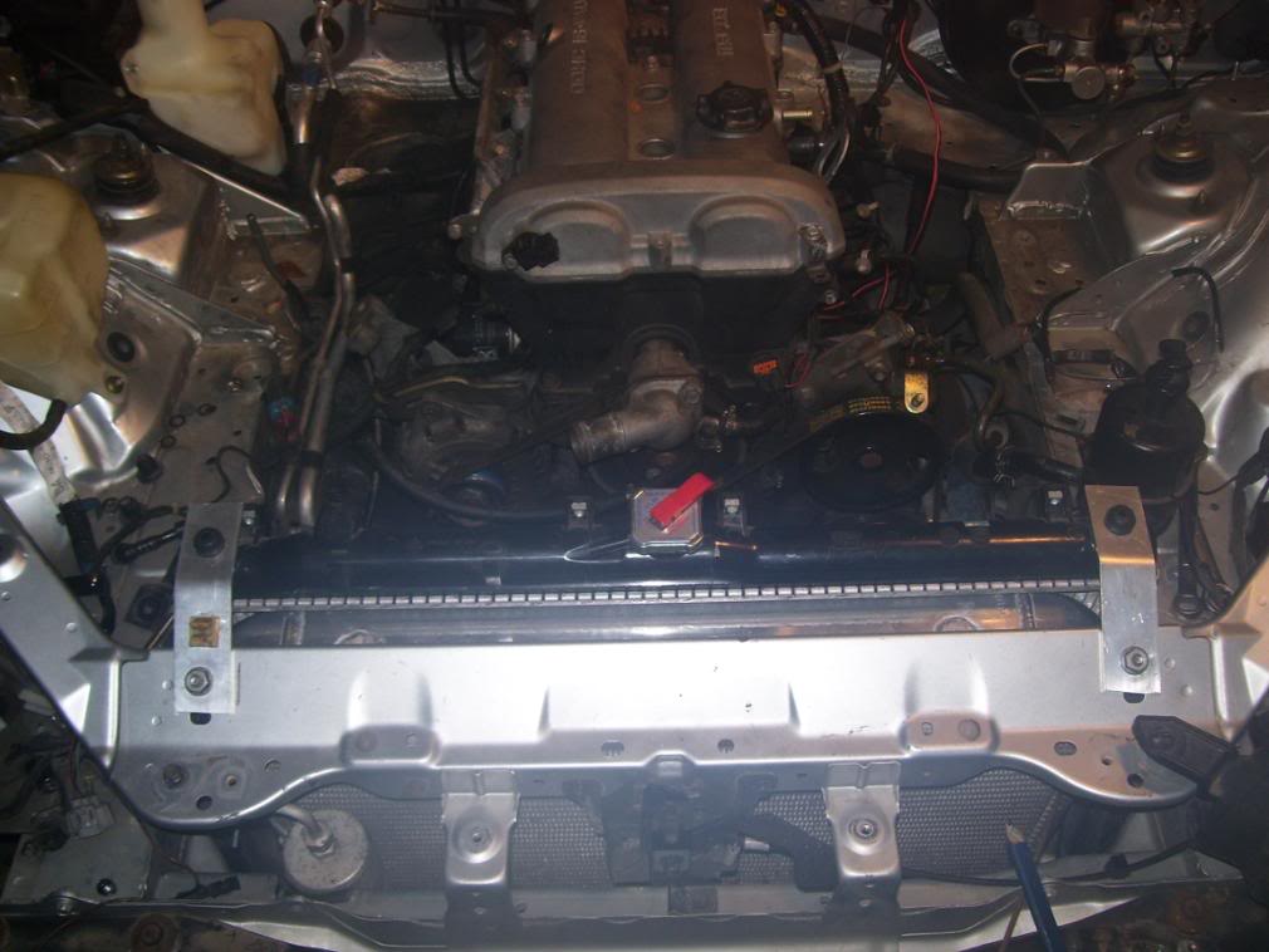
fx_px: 1320
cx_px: 634
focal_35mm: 36
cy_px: 476
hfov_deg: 51.3
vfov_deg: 39.7
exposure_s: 1/60
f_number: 2.7
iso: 80
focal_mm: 6
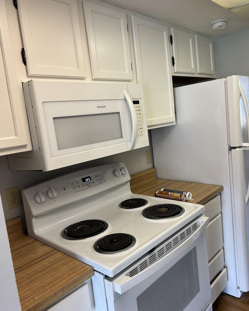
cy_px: 150
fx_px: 258
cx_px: 128
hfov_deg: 51.5
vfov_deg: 62.2
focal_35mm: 28
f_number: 1.5
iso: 125
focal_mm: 5.7
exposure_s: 1/120
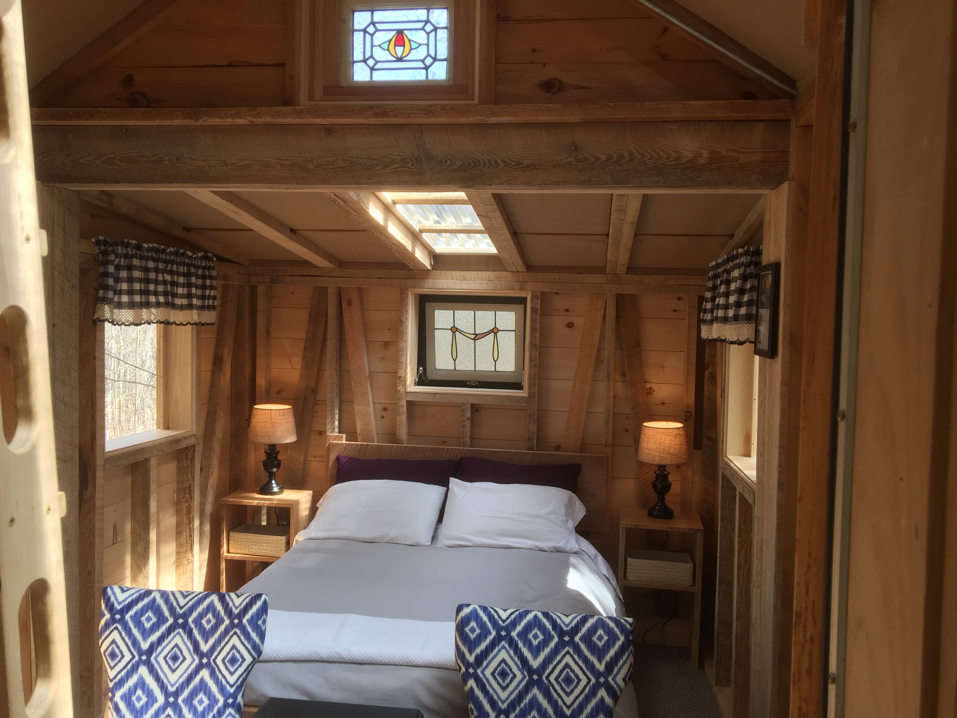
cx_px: 478
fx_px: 802
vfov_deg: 48.2
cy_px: 359
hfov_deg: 61.7
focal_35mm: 29
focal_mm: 4.15
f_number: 2.2
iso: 32
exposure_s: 1/120
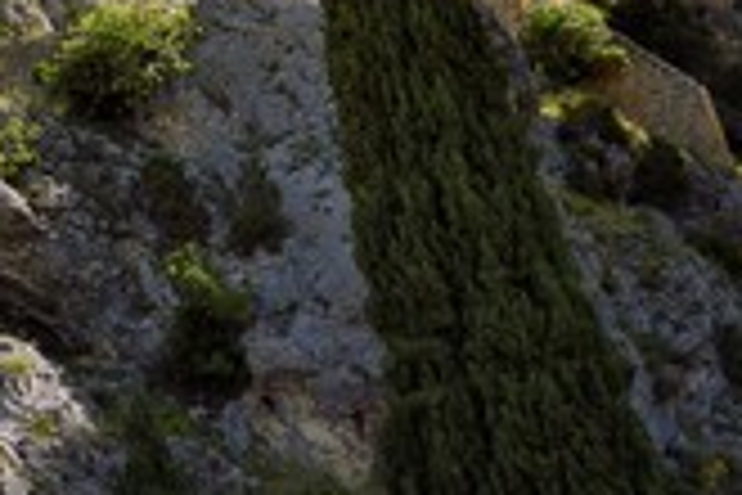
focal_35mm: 61
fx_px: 1257
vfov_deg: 20.6
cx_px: -67
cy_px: -122
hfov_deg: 29.7
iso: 200
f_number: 10
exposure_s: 1/250
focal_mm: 24
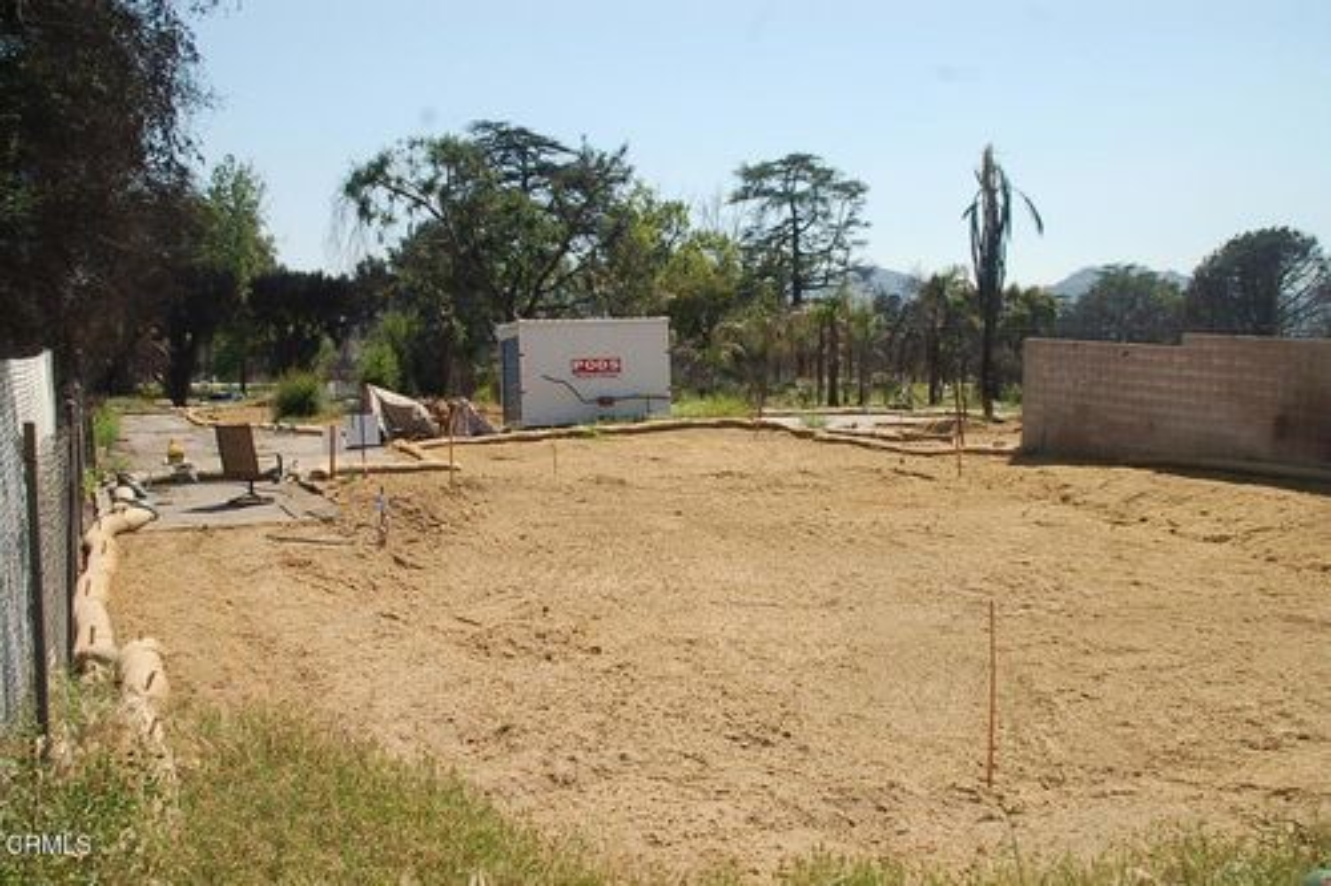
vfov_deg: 35.5
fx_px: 1386
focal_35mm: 38
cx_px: 666
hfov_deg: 51.3
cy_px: 443
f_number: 10
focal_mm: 25
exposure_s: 1/400
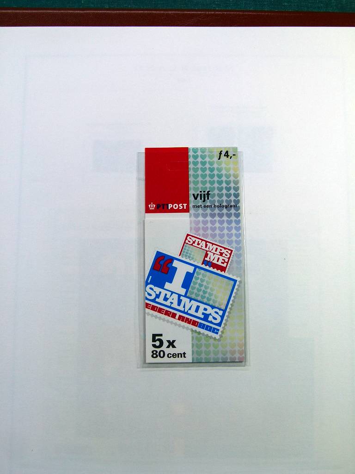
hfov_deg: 36.0
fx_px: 547
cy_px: 237
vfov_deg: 46.8
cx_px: 178
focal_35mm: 40
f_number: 4
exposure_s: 1/160
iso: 100
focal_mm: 7.3
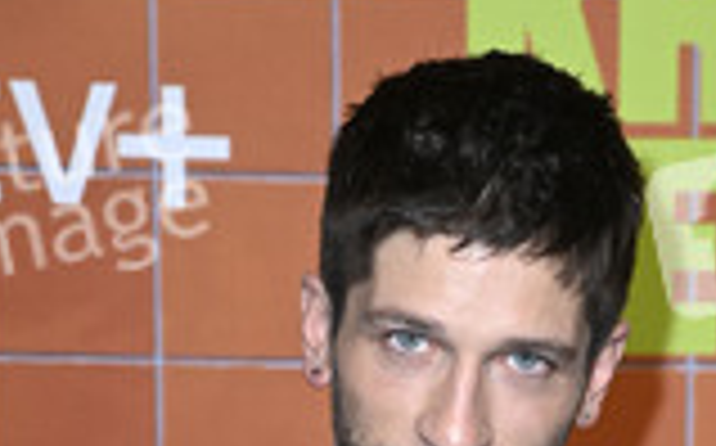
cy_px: 887
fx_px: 3743
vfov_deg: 6.6
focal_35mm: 192
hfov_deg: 10.9
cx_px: 468
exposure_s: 1/250
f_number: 5.6
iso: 800
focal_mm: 75
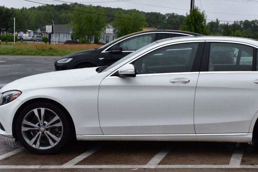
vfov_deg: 22.2
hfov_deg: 32.5
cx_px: 179
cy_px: 90
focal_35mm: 61
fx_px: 437
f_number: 9
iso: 400
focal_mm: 26
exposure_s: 1/160
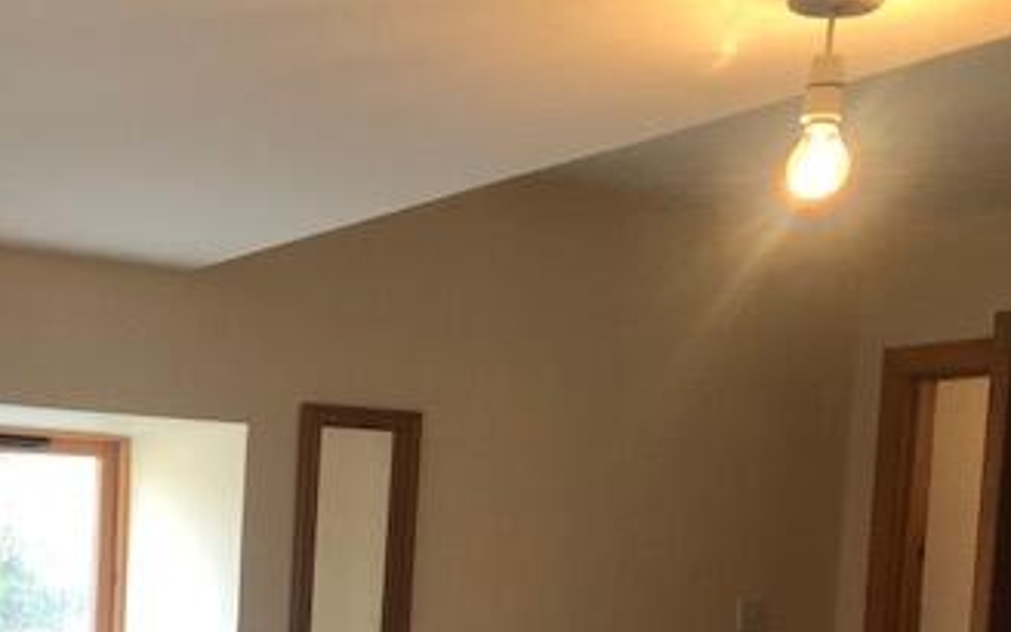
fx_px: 1598
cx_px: 120
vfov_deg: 21.3
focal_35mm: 58
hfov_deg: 33.4
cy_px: 684
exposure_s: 1/33
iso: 32
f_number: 1.8
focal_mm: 3.99
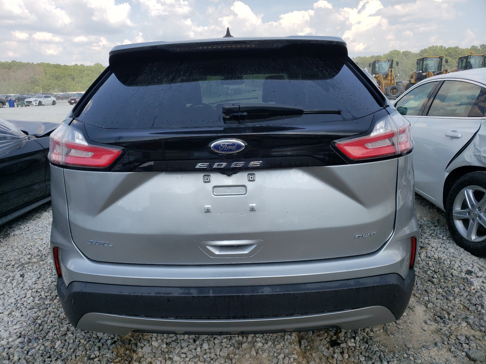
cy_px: 182
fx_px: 365
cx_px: 243
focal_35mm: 26
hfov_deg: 67.3
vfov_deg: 53.1
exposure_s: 1/1667
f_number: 1.5
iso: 50
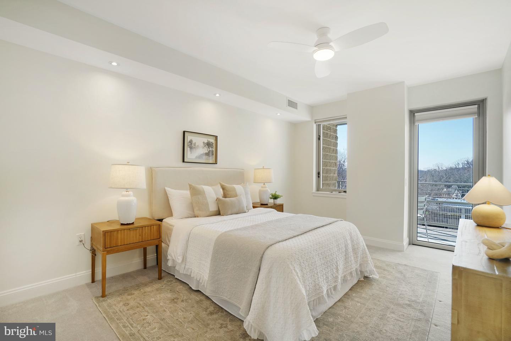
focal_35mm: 16
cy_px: 170
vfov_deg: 73.8
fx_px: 227
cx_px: 256
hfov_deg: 96.7
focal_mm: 16
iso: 1250
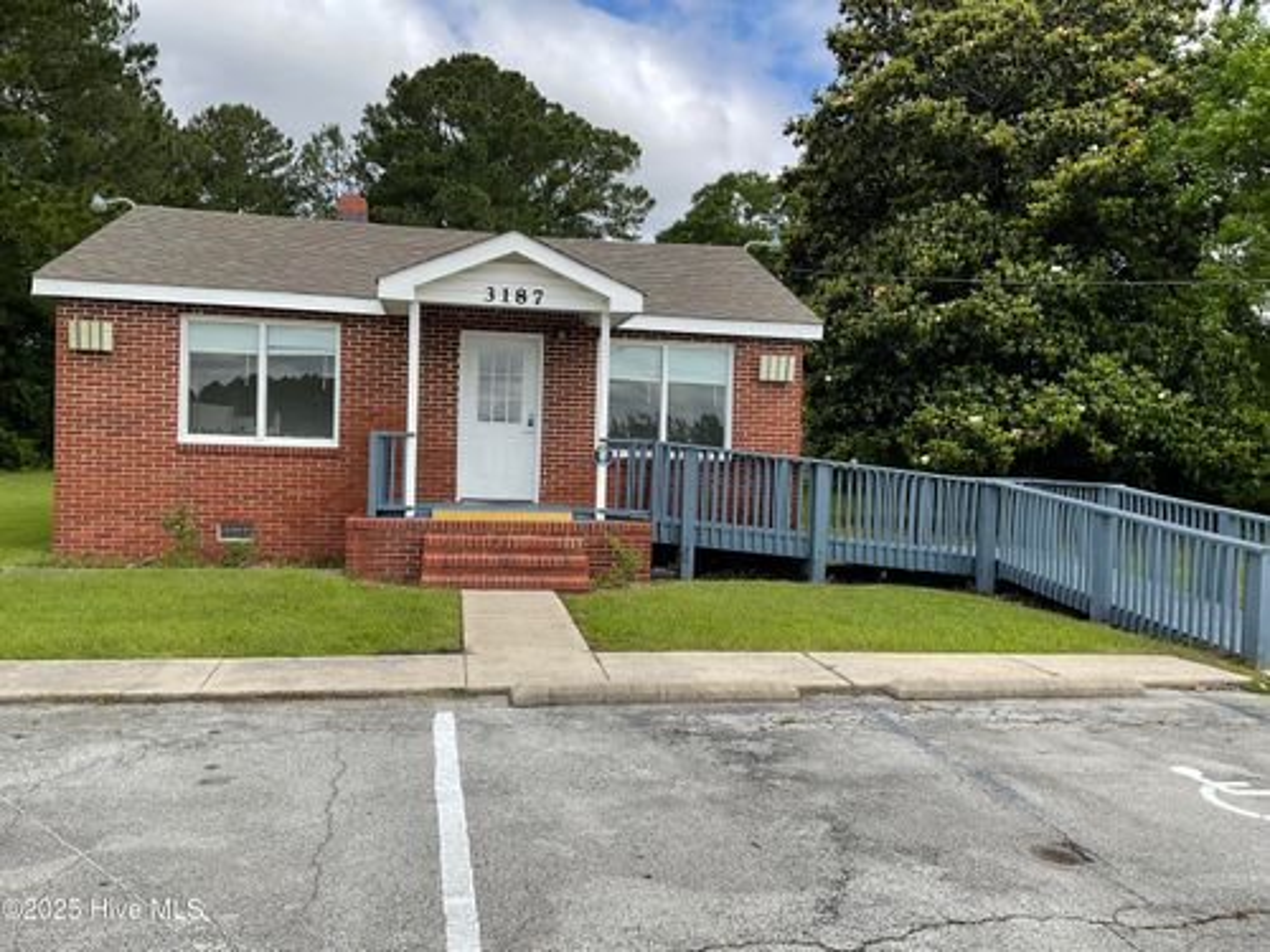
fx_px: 1064
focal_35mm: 29
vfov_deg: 48.2
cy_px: 476
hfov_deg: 61.7
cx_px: 635
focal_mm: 3
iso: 16
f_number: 1.8
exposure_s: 1/1377
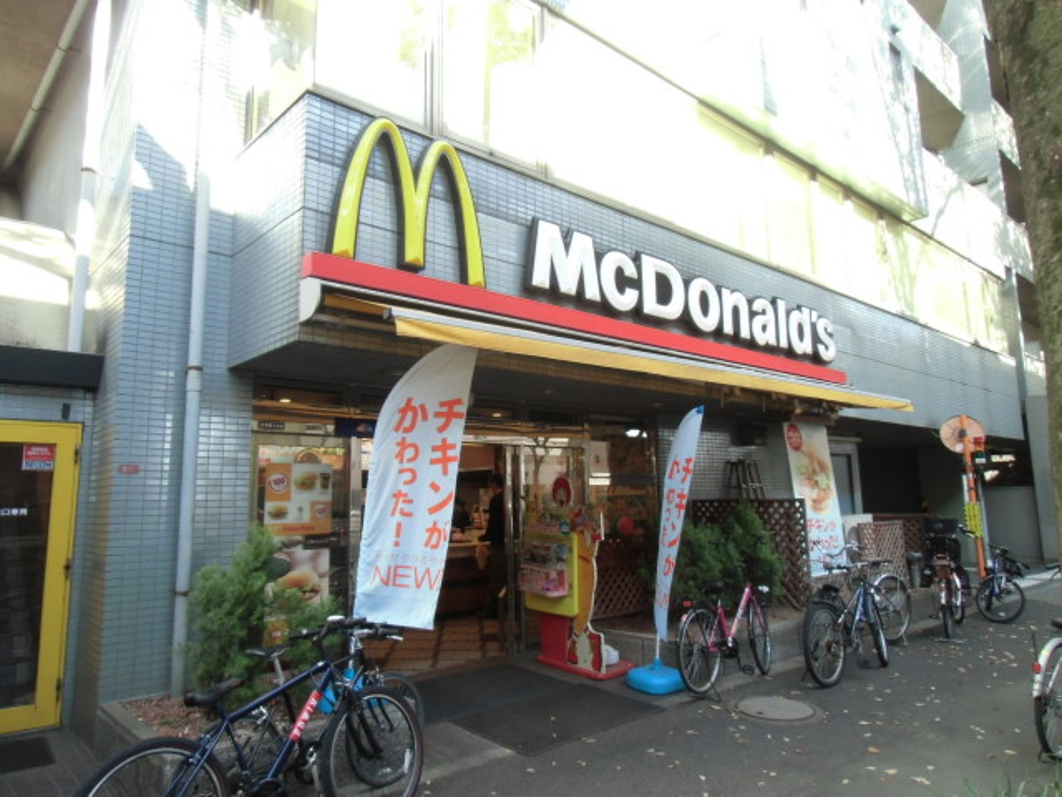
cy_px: 398
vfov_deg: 56.8
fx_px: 736
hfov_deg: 71.6
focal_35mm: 24
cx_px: 531
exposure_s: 1/100
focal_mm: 4.24
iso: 200
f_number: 3
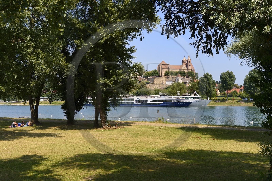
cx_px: 136
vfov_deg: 30.5
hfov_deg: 44.5
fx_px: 332
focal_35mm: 44
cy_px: 90
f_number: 10
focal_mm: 44
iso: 200
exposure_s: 1/320
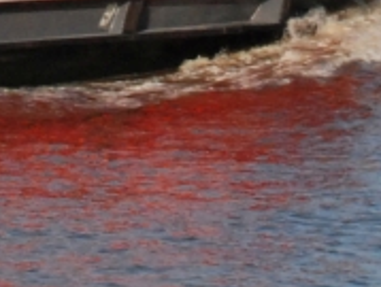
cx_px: -70
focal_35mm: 313
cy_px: -405
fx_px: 3452
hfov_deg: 6.3
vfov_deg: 4.6
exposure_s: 1/800
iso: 1000
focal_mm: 38
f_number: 14
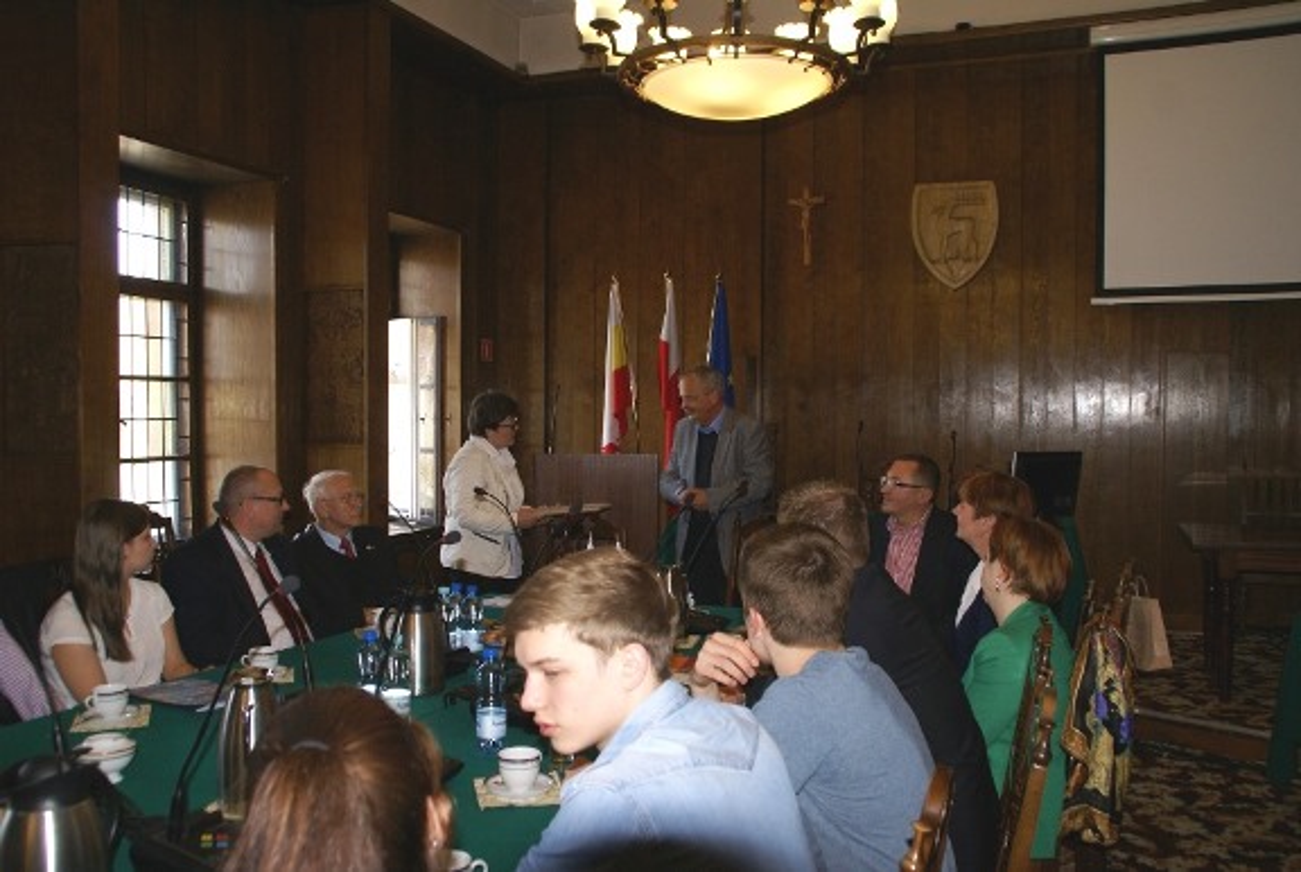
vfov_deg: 43.7
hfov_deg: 61.9
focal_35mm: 30
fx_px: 1086
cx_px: 650
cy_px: 436
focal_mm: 20
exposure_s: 1/60
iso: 400
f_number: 5.6
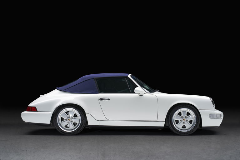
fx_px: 400
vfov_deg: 22.6
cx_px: 120
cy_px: 80
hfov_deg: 33.4
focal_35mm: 60
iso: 100
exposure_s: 1/50
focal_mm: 60
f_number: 10
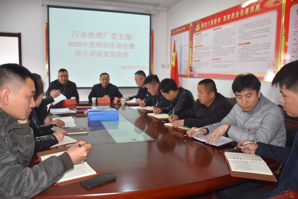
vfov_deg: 48.0
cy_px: 100
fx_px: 224
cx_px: 149
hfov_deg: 67.4
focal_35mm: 27
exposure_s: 1/60
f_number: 3.5
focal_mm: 18
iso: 640
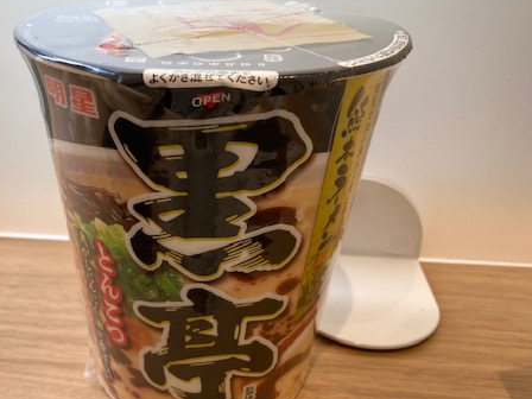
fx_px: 615
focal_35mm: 40
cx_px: 180
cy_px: 197
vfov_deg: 36.0
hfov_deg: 46.1
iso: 20
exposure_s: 1/150
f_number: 1.8
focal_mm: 3.99
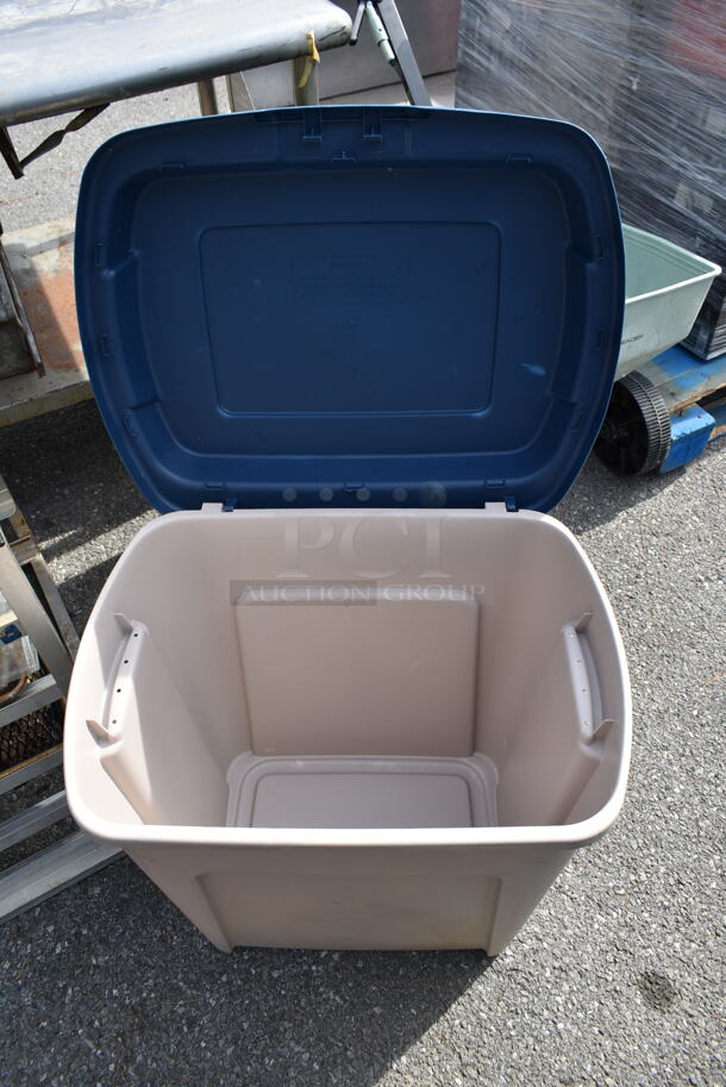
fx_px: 815
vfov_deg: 67.3
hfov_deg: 48.0
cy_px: 544
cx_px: 363
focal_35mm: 27
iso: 100
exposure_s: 1/160
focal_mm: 18
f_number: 6.3
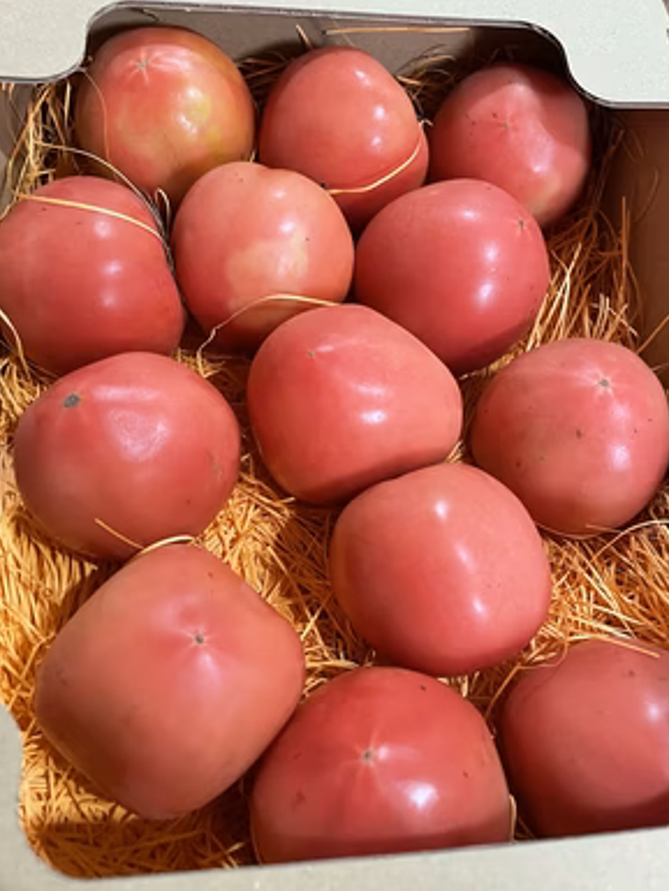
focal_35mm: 27
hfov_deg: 51.4
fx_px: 695
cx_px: 329
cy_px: 444
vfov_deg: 65.3
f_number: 1.6
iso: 500
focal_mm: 4.2
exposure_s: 1/57
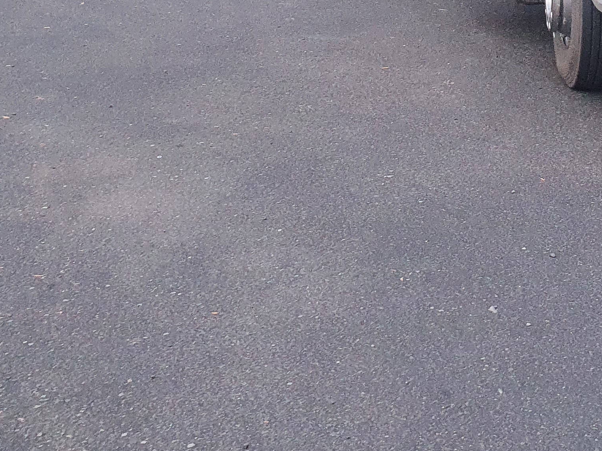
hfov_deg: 27.2
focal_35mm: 69
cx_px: 536
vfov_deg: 19.6
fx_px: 1200
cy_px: -143
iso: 160
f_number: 2.4
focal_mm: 4.32
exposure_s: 1/100
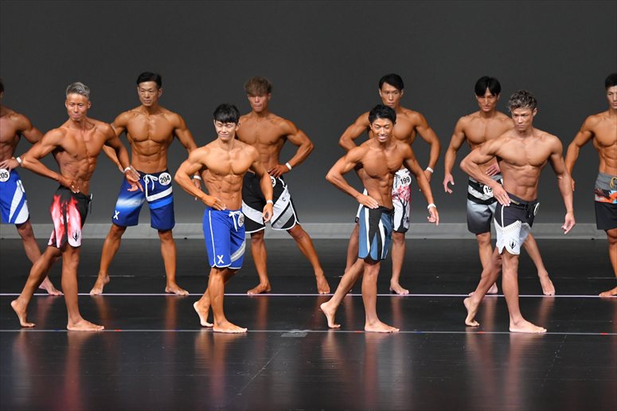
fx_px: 3854
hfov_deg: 9.2
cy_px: 206
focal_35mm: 225
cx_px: 308
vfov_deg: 6.1
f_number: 5.6
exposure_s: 1/400
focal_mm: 150
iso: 4000
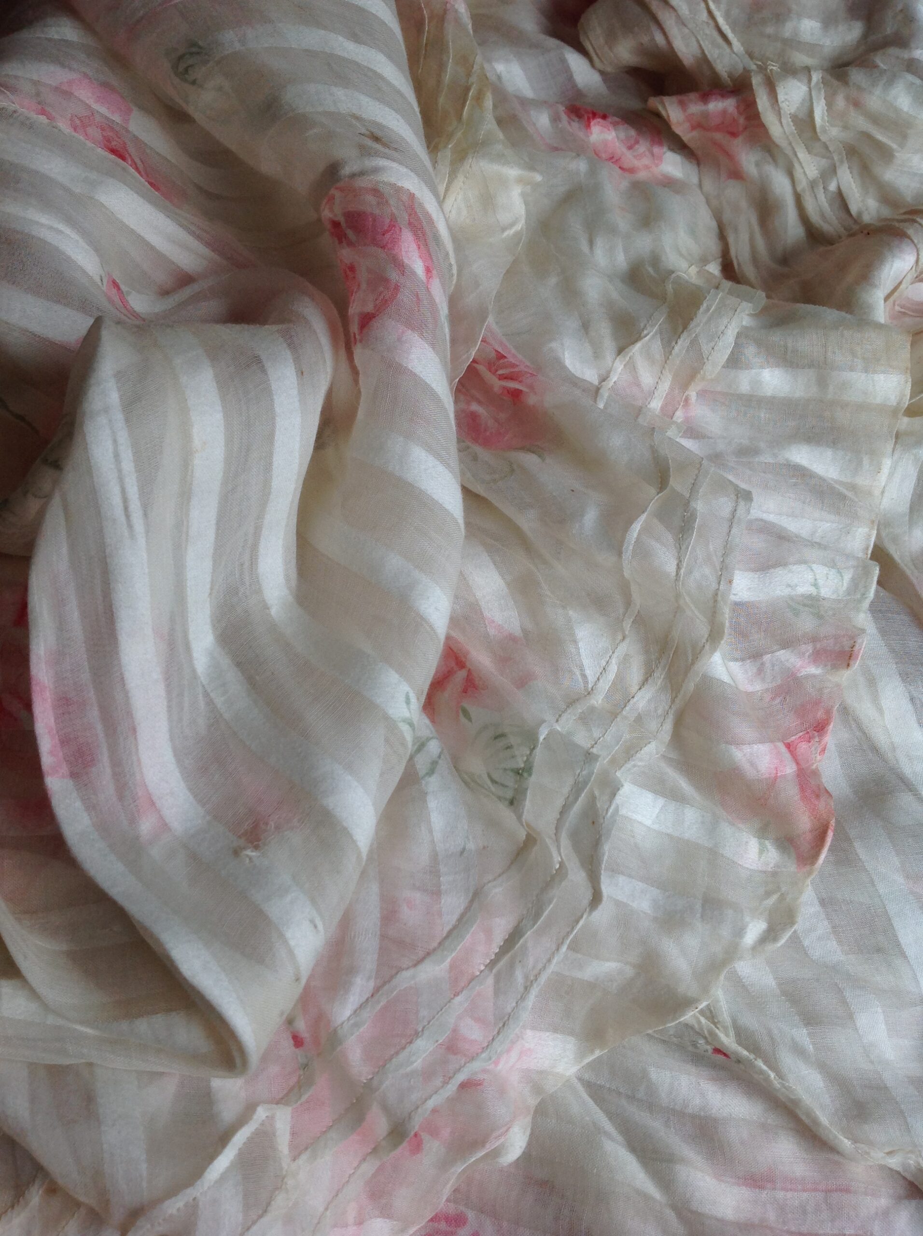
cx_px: 462
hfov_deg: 40.6
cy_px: 618
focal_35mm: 35
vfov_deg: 52.7
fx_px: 1248
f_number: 2.4
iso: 50
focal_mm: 4.28
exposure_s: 1/187
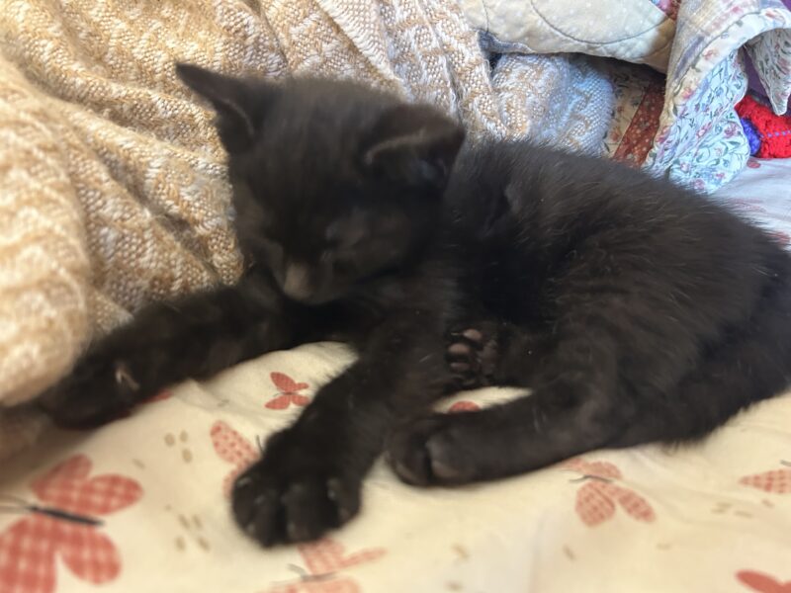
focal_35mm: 26
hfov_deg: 67.3
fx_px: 594
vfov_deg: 53.1
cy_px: 296
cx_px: 396
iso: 500
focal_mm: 5.7
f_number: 1.5
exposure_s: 1/49
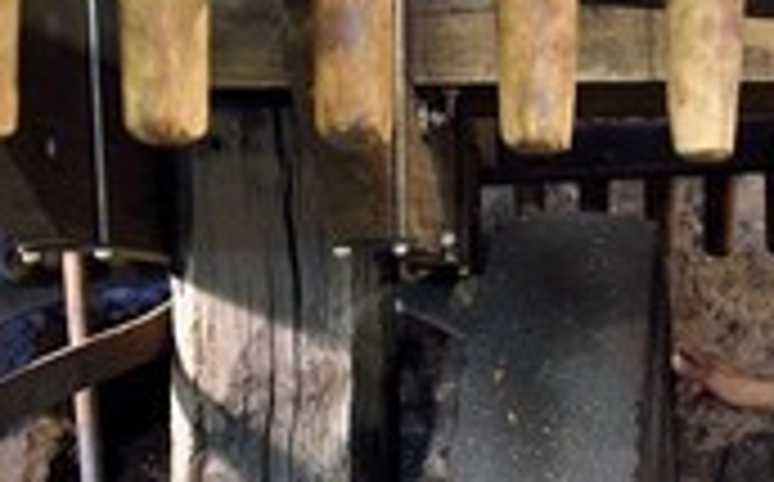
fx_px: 2001
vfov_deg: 13.7
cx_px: 664
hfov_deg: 21.5
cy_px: 275
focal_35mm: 95
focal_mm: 38
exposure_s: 1/10
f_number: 4.5
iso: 3200
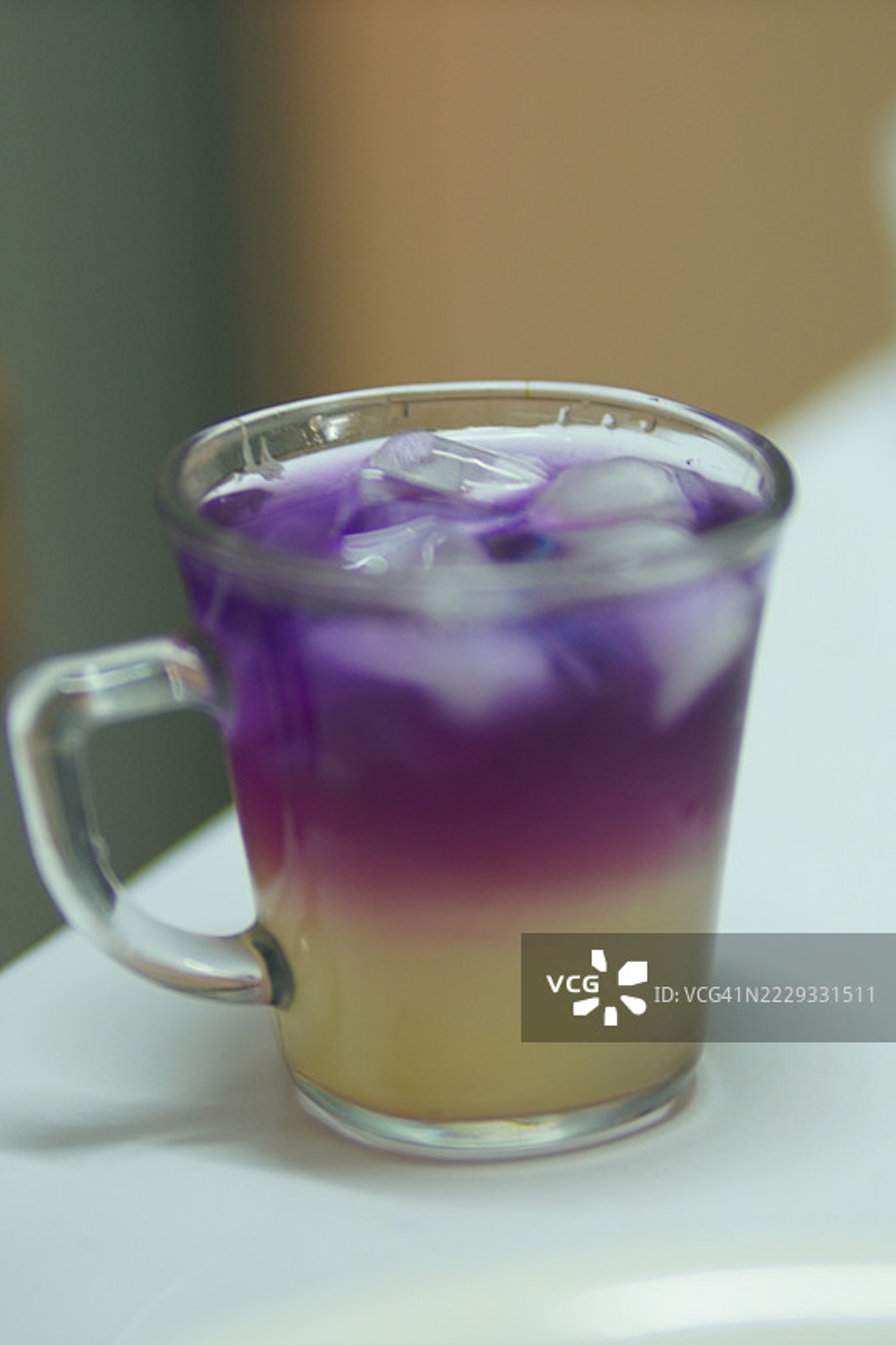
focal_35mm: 128
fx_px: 4762
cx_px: 448
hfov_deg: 10.7
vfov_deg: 16.1
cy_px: 672
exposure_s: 1/50
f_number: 1.8
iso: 800
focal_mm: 85
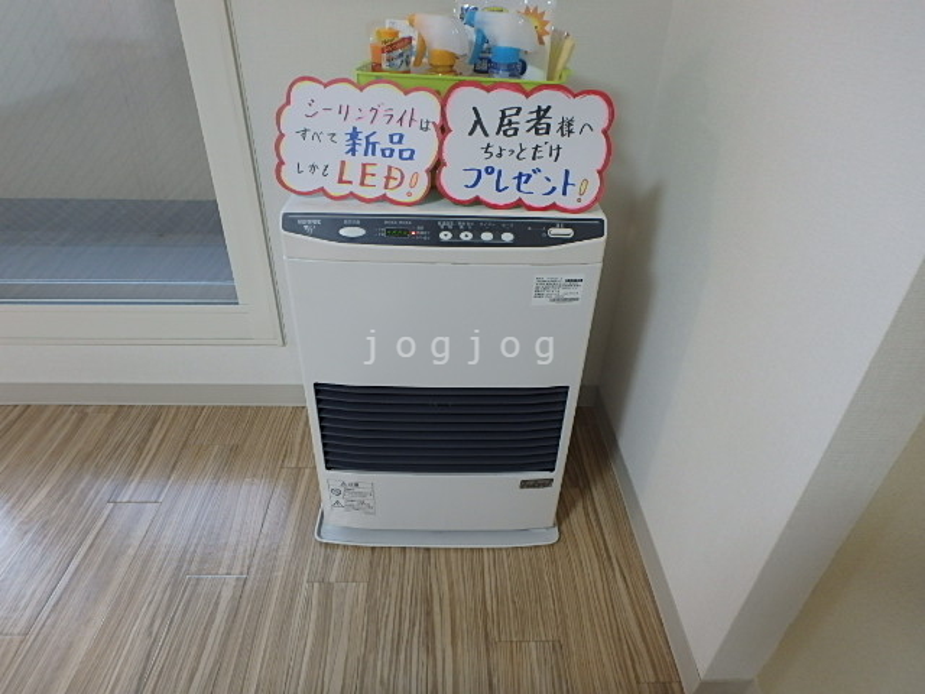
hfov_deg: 79.0
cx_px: 462
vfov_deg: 63.4
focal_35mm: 21
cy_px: 347
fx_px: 561
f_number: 3.5
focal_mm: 3.7
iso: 200
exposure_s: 1/30
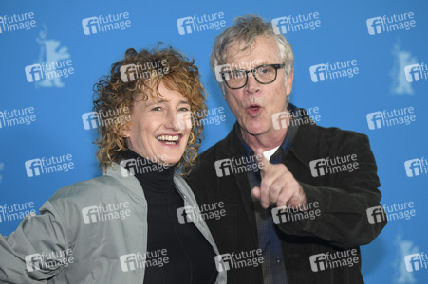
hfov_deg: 15.8
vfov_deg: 10.5
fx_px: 1544
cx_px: 214
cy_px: 142
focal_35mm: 130
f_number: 3.2
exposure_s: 1/320
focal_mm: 130
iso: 800
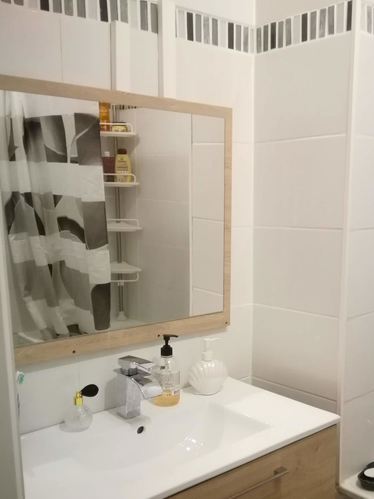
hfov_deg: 37.3
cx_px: 255
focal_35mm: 38
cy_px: 313
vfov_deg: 48.5
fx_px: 547
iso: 320
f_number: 2
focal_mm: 4.04
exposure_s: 1/33.3
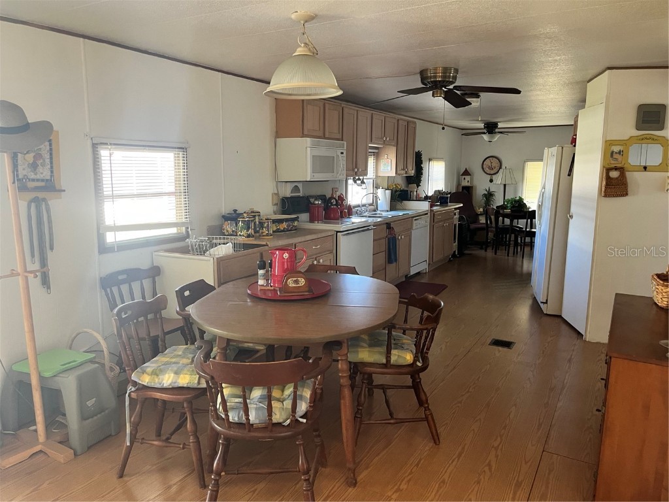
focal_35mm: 26
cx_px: 334
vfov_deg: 53.1
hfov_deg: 67.3
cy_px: 251
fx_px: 502
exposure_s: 1/60
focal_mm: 5.1
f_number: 1.6
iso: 160
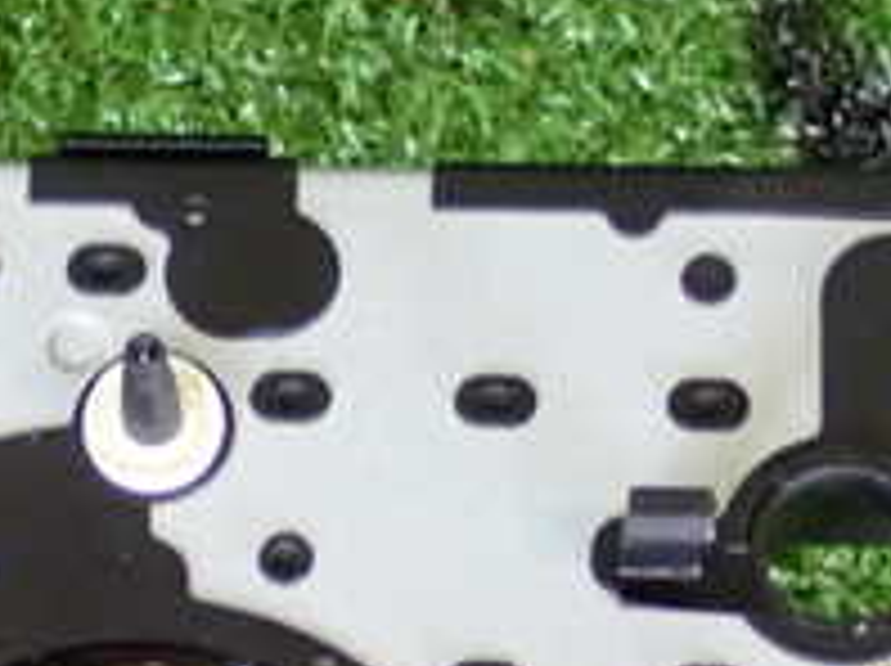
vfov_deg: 7.8
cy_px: 774
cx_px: 158
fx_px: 4833
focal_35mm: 188
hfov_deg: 10.5
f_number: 3.6
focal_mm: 11.09
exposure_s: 1/60
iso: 800
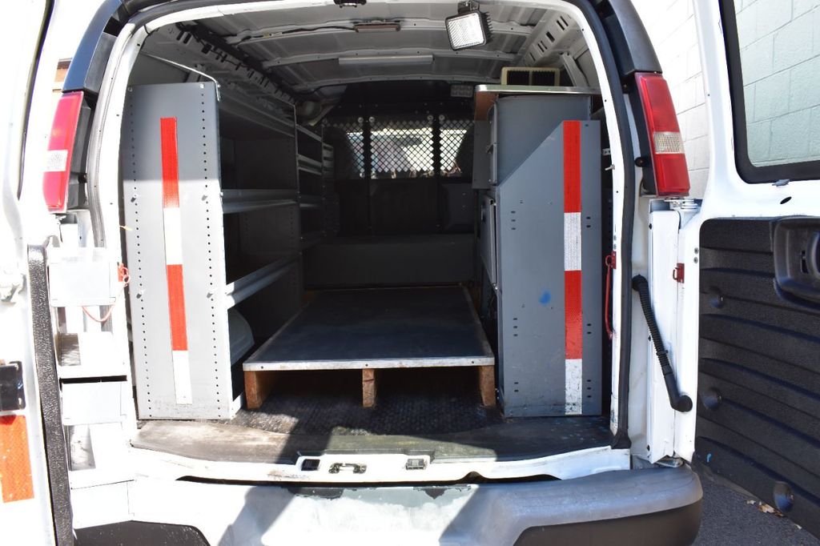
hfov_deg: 61.9
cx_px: 410
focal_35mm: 30
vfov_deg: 43.6
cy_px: 273
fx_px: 683
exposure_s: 1/100
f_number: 9
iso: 400
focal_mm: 20
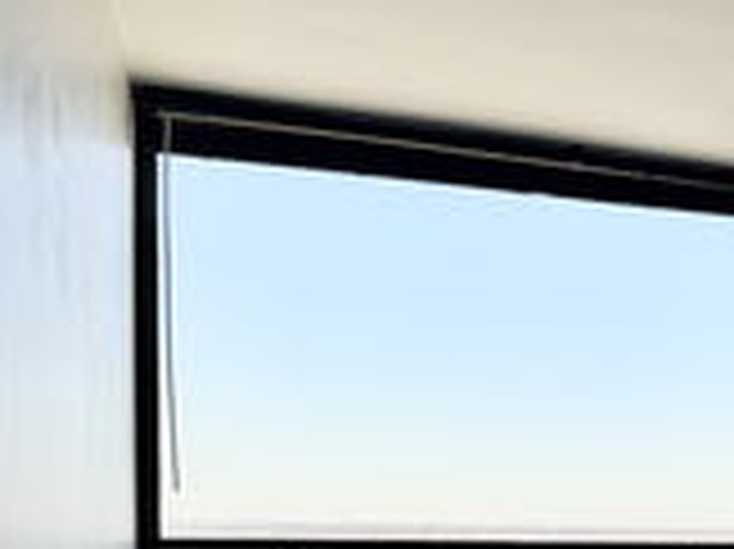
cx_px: 907
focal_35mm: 63
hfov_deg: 26.8
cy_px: 576
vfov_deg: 22.2
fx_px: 1335
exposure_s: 1/1157
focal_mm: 6.86
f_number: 1.78
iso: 80
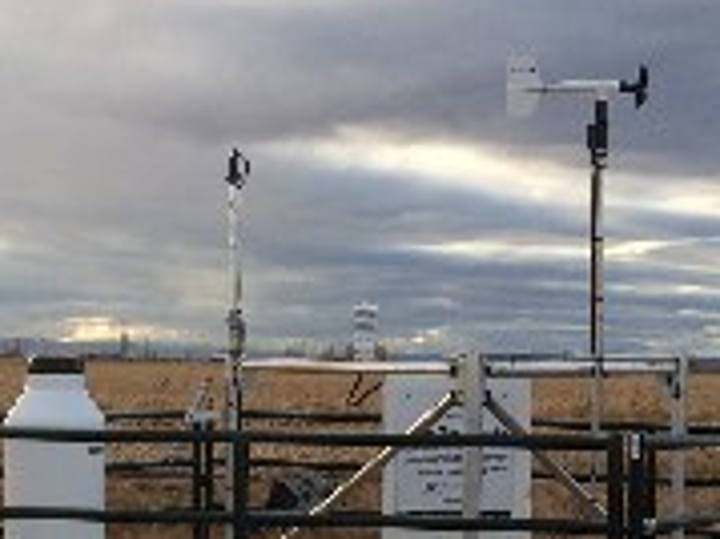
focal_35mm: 84
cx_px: 290
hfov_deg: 23.3
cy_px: 376
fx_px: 1746
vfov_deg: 17.5
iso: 32
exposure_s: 1/394
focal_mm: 4.12
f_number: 2.2
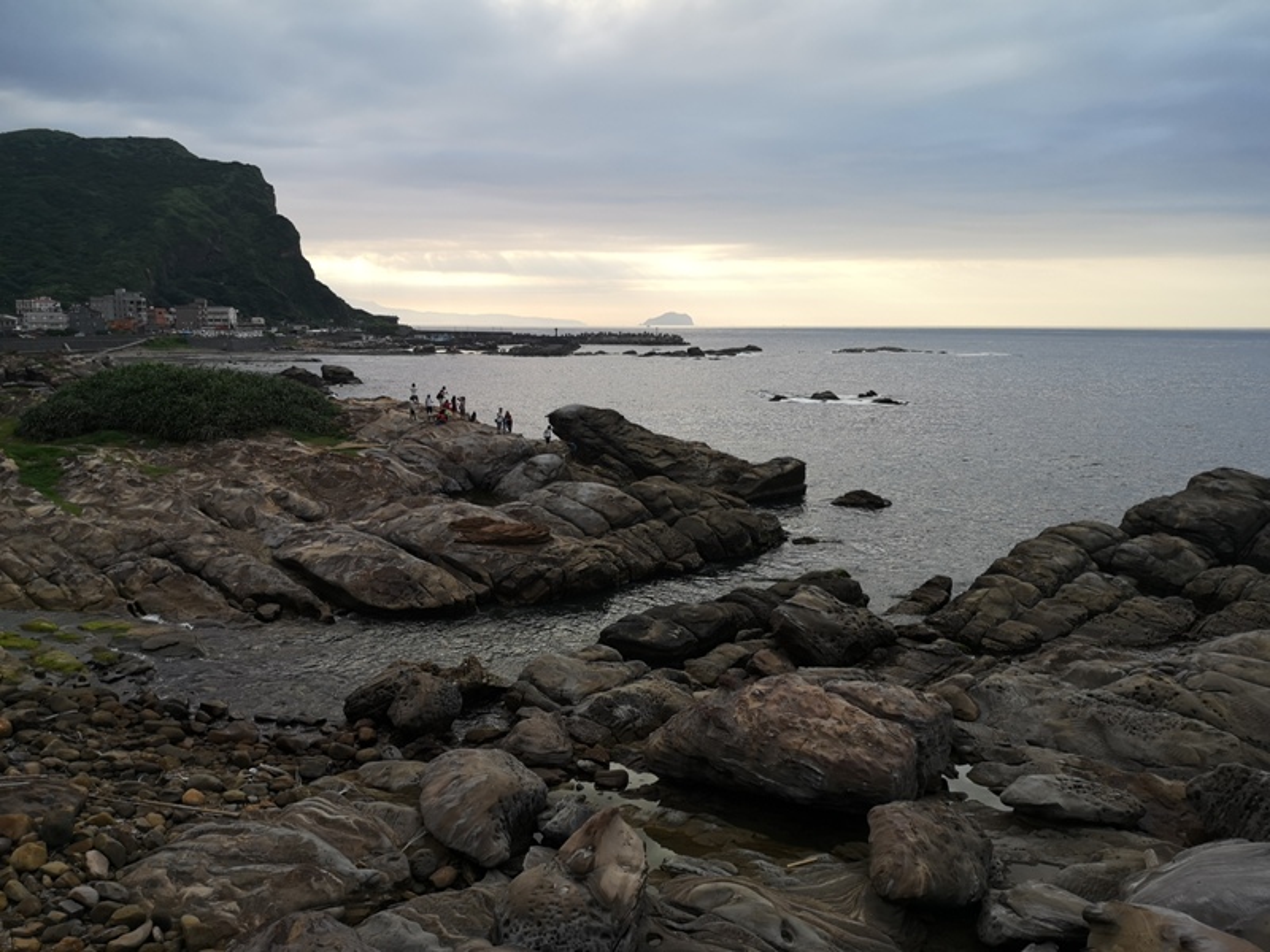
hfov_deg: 65.3
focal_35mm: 27
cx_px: 635
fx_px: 991
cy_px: 476
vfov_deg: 51.4
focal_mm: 3.95
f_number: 1.8
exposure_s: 1/903
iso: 50
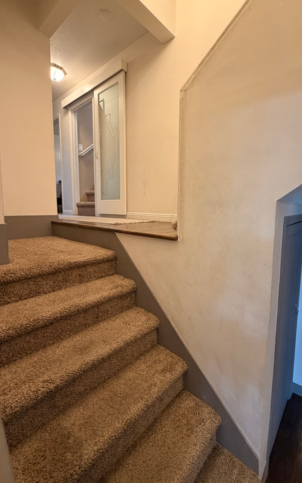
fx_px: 211
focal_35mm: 16
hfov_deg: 71.0
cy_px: 230
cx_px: 169
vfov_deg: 97.7
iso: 320
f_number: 2.2
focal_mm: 2.22
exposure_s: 1/60
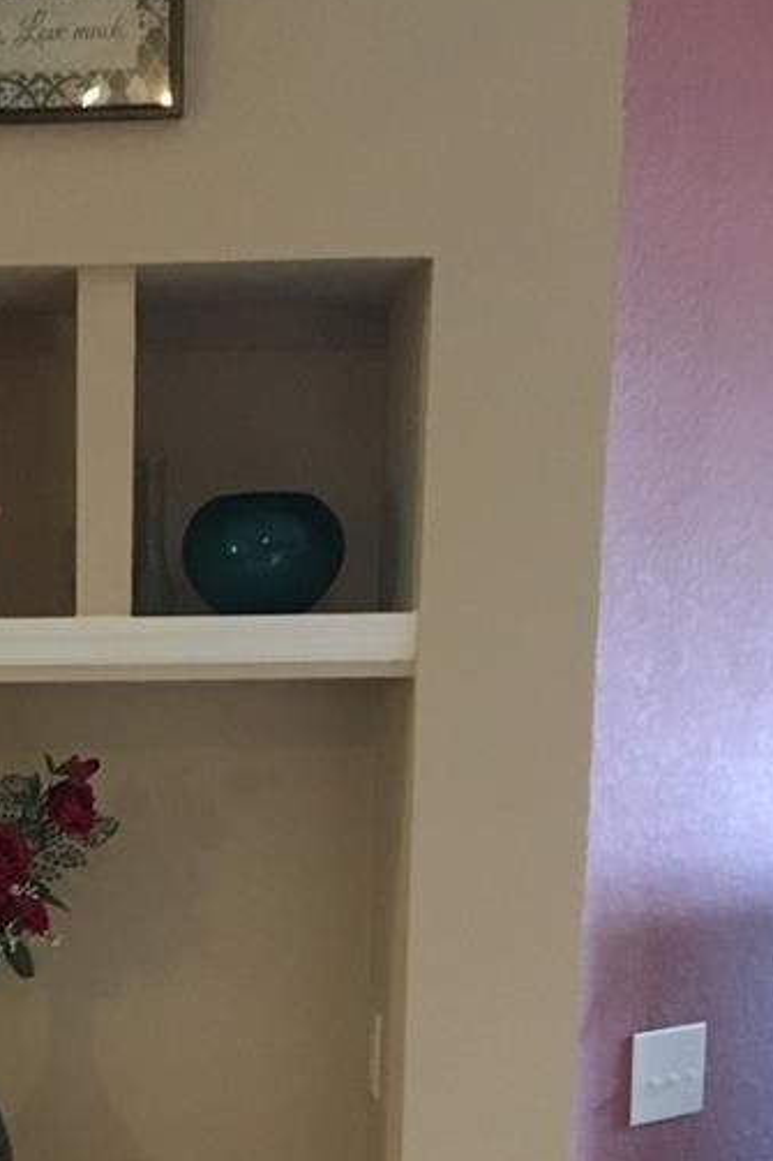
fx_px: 2320
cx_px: -53
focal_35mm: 72
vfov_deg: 26.7
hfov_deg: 18.3
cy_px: 1131
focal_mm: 4.15
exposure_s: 1/15
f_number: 2.2
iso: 200
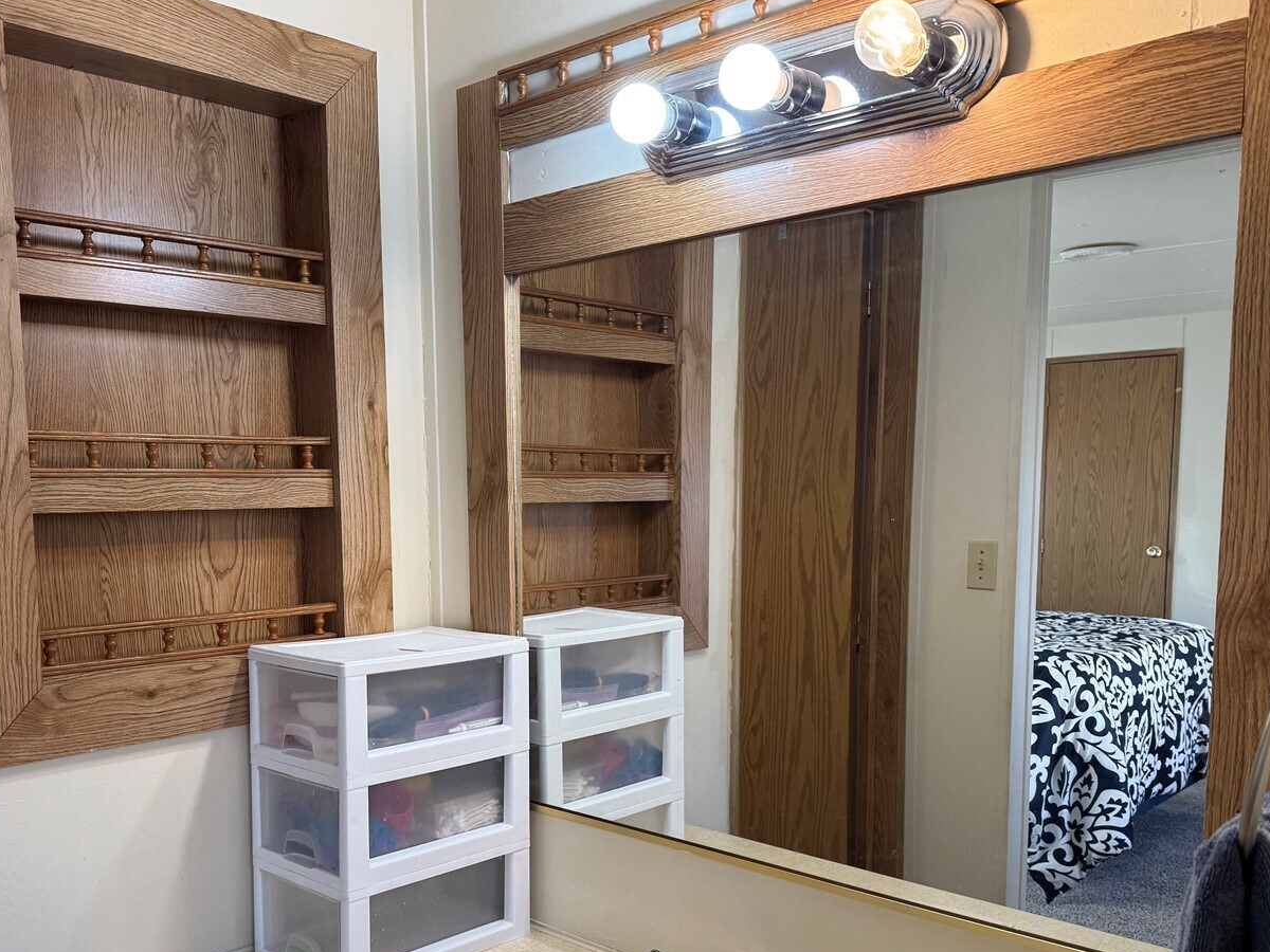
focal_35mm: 32
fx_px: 1174
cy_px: 618
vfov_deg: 43.7
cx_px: 549
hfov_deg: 56.6
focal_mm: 6.76
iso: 80
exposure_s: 1/120
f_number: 1.78
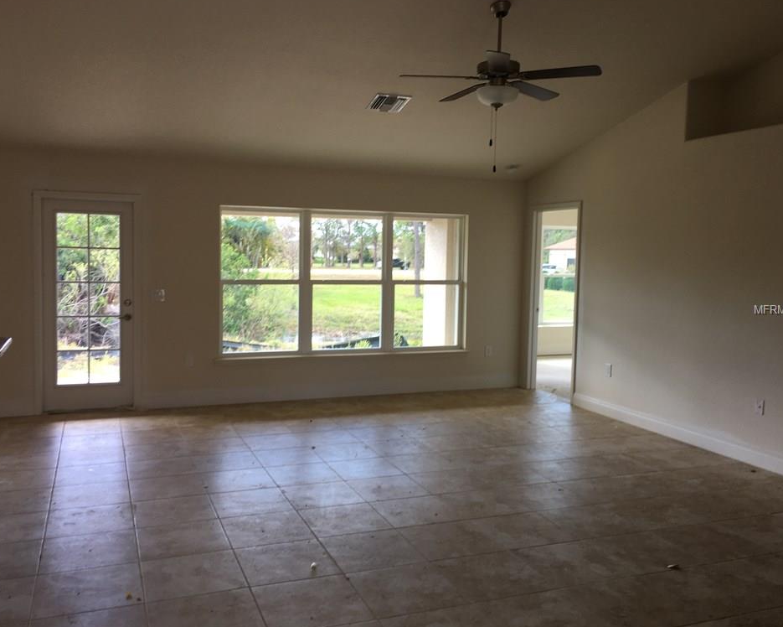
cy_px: 310
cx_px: 376
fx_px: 718
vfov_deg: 47.1
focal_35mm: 31
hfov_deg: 57.2
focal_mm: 4.15
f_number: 2.2
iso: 25
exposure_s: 1/60
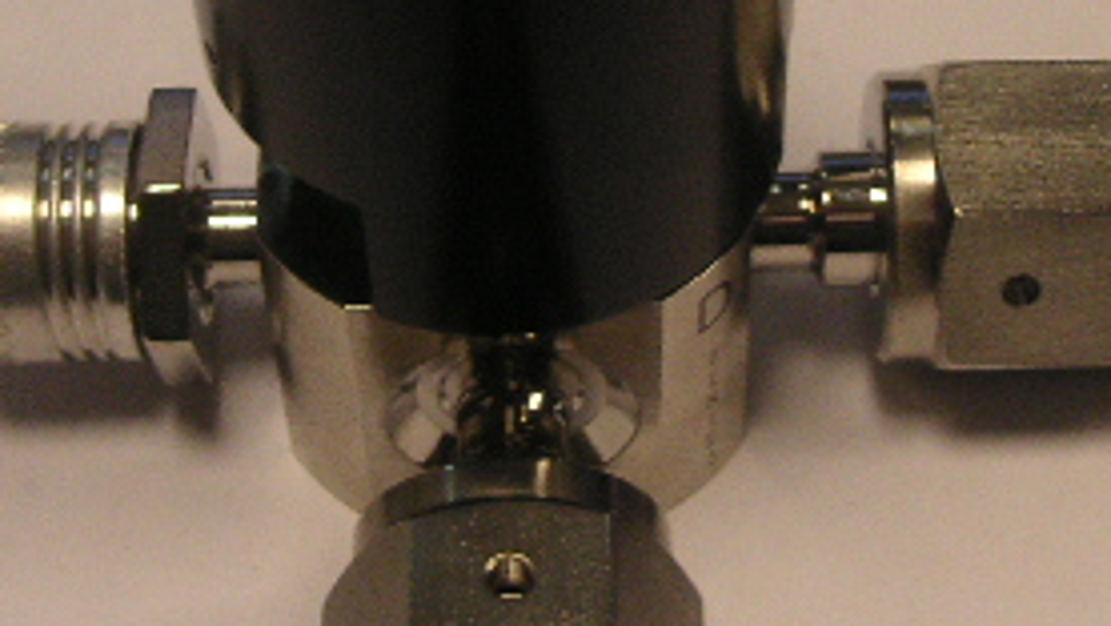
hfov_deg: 22.9
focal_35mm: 93
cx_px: 594
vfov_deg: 13.0
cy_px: 112
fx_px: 2741
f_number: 2.8
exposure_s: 1/45
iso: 80
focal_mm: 6.1
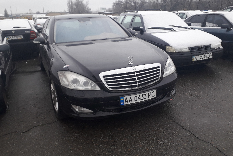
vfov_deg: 45.0
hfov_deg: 63.7
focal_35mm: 29
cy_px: 77
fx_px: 188
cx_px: 114
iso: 40
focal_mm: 3.6
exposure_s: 1/121
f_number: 1.9
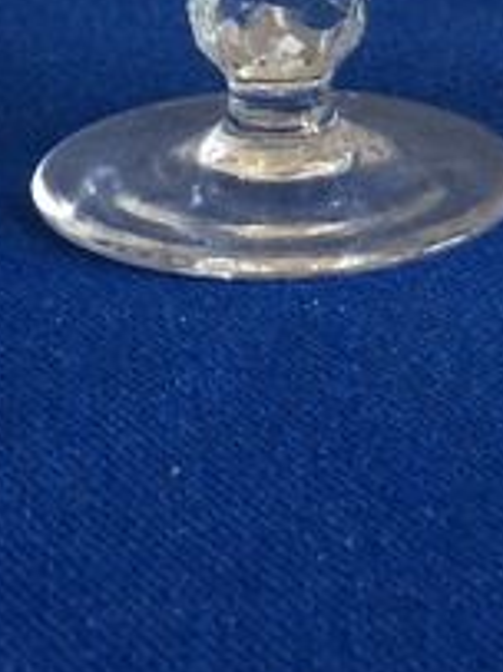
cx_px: 324
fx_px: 2580
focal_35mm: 133
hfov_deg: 11.1
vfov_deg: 14.4
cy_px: -127
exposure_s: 1/30
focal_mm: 4.12
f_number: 2.2
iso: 50
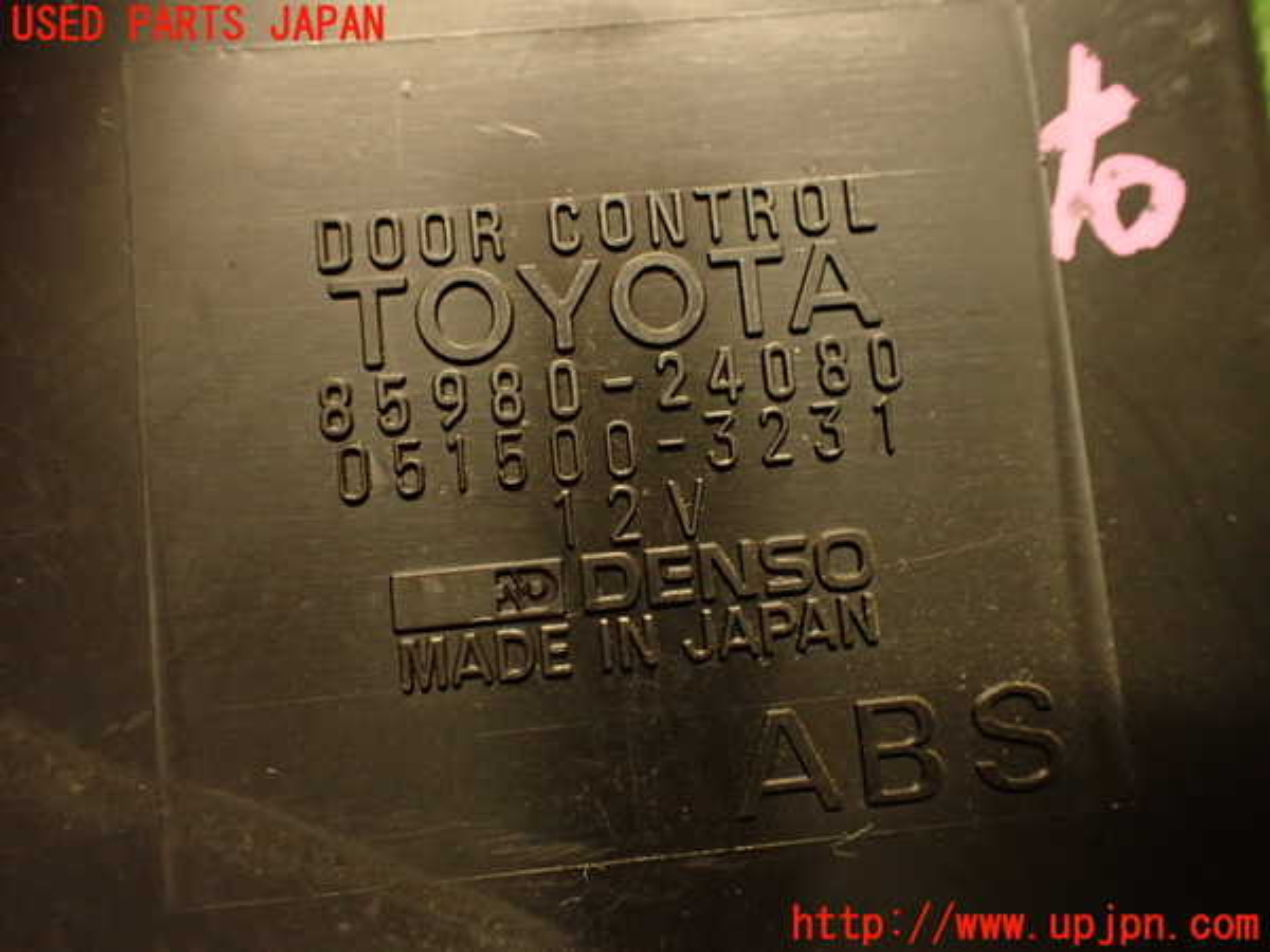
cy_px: 476
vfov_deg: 44.2
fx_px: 1174
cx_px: 635
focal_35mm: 32
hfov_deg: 56.8
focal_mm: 5.79
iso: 800
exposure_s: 1/30
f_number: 2.4
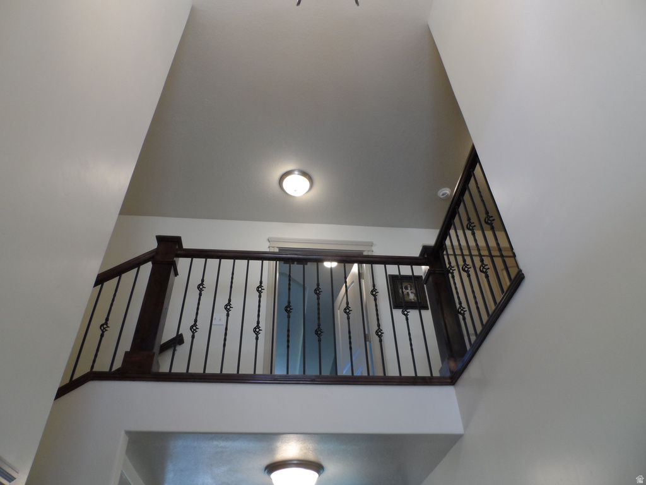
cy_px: 242
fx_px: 448
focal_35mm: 24
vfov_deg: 56.8
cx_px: 323
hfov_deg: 71.6
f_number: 3.2
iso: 160
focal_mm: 4
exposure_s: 1/30
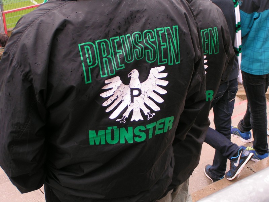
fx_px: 505
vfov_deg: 22.6
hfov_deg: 29.8
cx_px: 134
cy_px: 101
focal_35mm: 65
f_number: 4.5
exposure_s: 1/100
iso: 50
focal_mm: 10
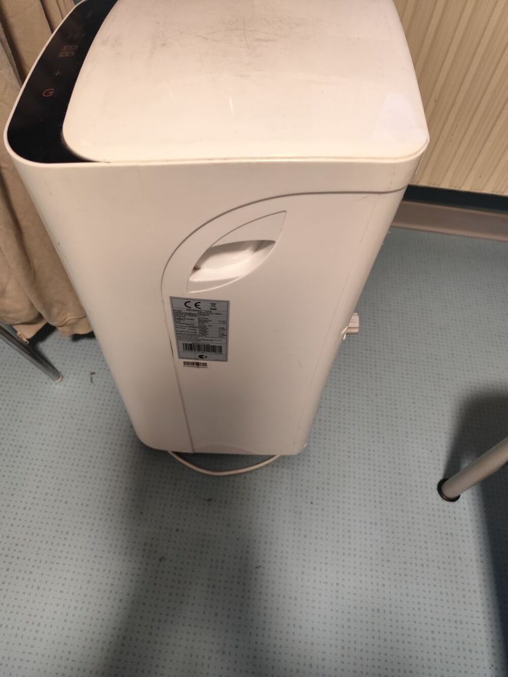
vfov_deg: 73.9
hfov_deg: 58.9
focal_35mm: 23
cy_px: 338
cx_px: 254
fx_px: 450
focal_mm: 6.19
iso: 1000
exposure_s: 1/100
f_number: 1.65
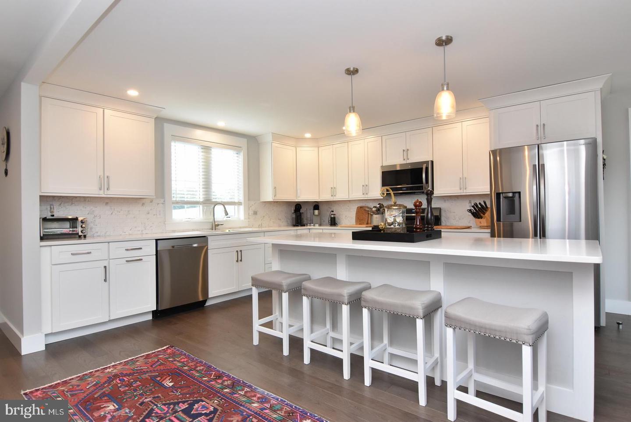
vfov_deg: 67.5
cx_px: 316
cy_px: 211
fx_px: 316
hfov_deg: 90.0
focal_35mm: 18
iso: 800
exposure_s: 1/50
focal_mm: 12
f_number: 8
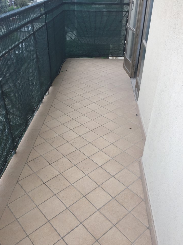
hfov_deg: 45.4
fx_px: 219
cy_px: 129
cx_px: 87
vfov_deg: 58.3
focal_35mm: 31
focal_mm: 4.15
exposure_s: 1/434
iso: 32
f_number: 2.2
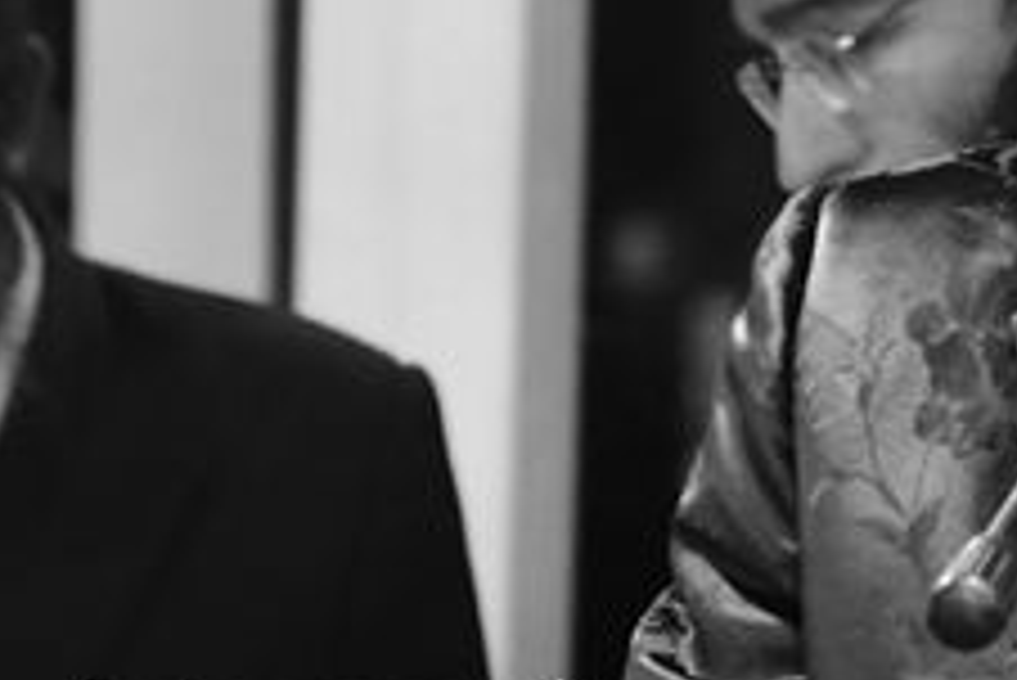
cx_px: 1197
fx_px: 20974
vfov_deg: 1.9
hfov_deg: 2.8
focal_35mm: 742
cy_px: 218
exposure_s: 1/100
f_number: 5.6
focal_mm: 120
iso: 6400
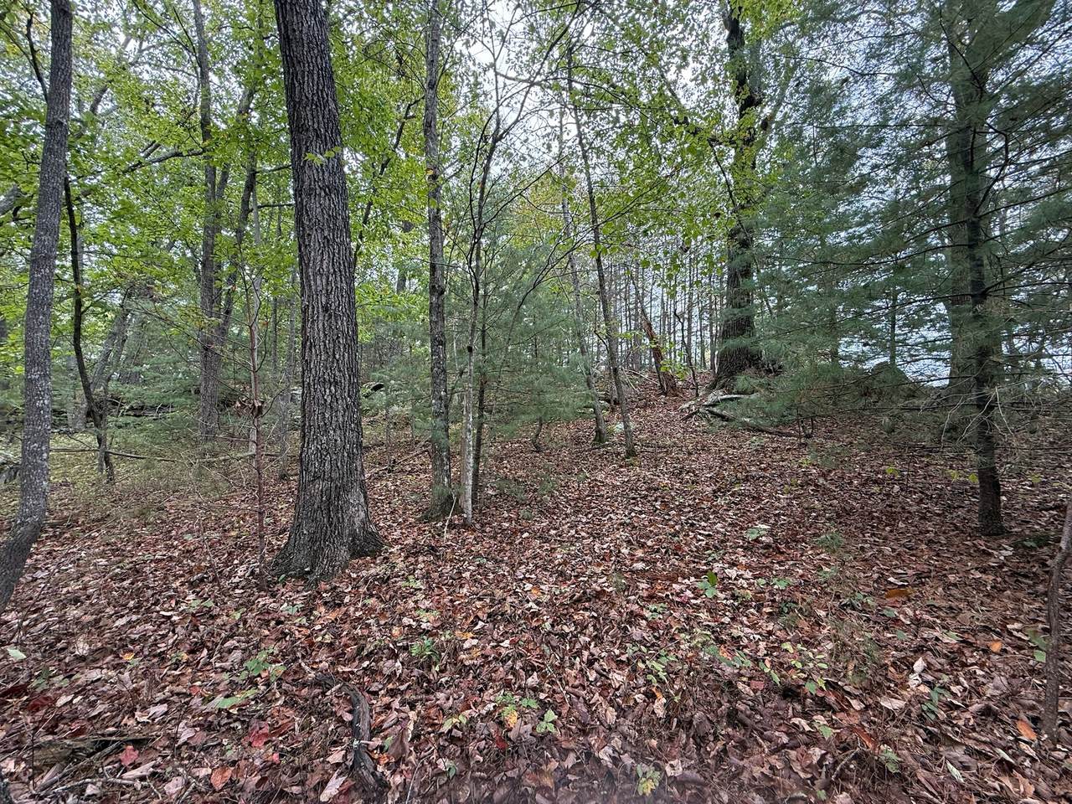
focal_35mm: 14
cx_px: 536
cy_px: 402
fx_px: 434
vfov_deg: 85.7
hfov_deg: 102.1
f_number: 2.2
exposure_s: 1/99
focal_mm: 2.22
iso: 100
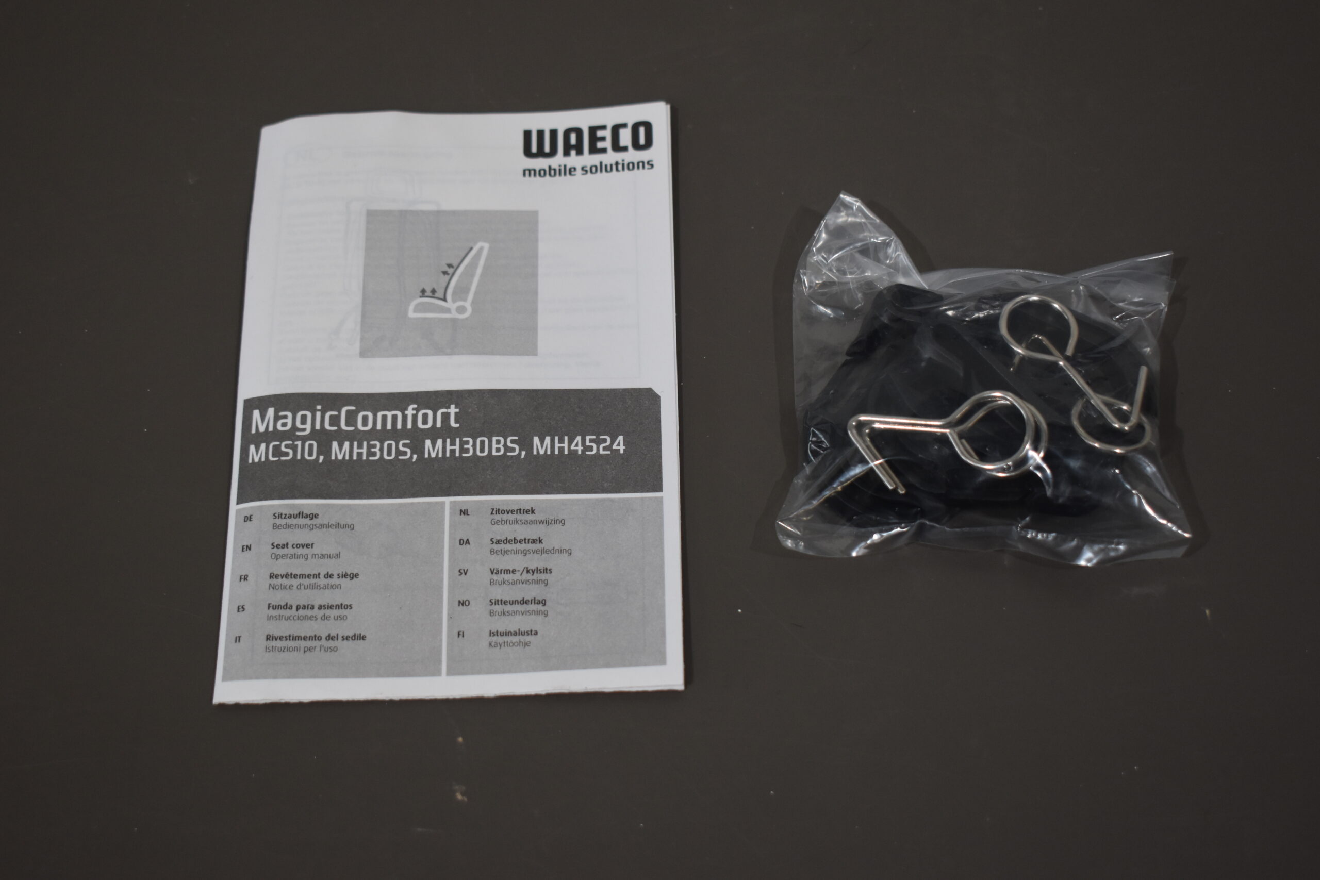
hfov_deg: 35.1
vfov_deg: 23.8
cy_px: 440
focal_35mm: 57
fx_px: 2090
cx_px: 660
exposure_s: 1/250
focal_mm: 38
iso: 640
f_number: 4.8
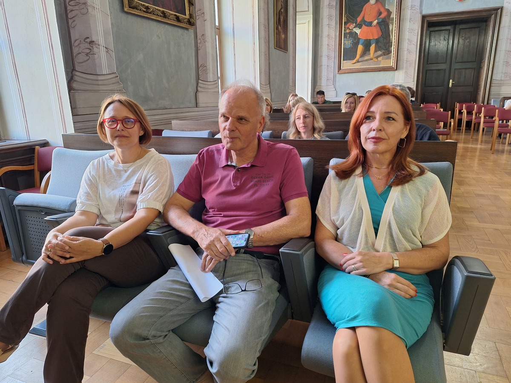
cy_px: 192
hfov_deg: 73.9
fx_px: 340
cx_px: 256
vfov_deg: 58.9
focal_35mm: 23
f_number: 1.8
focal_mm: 5.54
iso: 160
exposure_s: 1/50
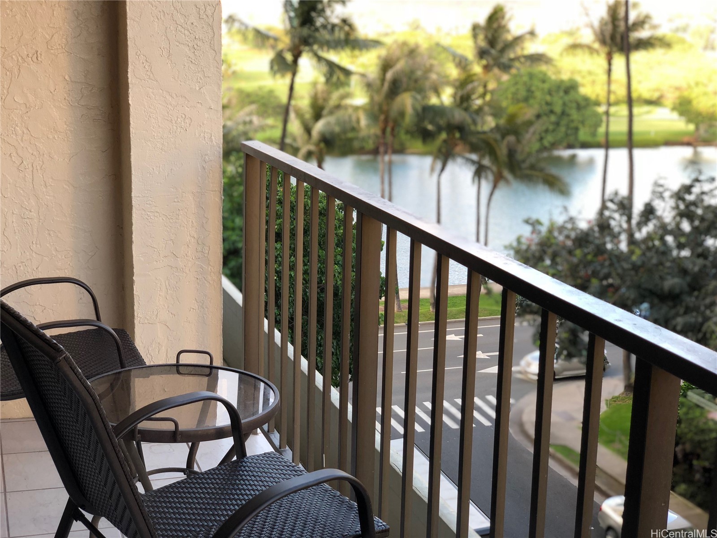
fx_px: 1077
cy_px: 269
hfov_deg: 36.8
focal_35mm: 52
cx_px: 358
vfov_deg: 28.0
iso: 20
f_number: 2.4
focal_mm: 6
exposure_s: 1/60
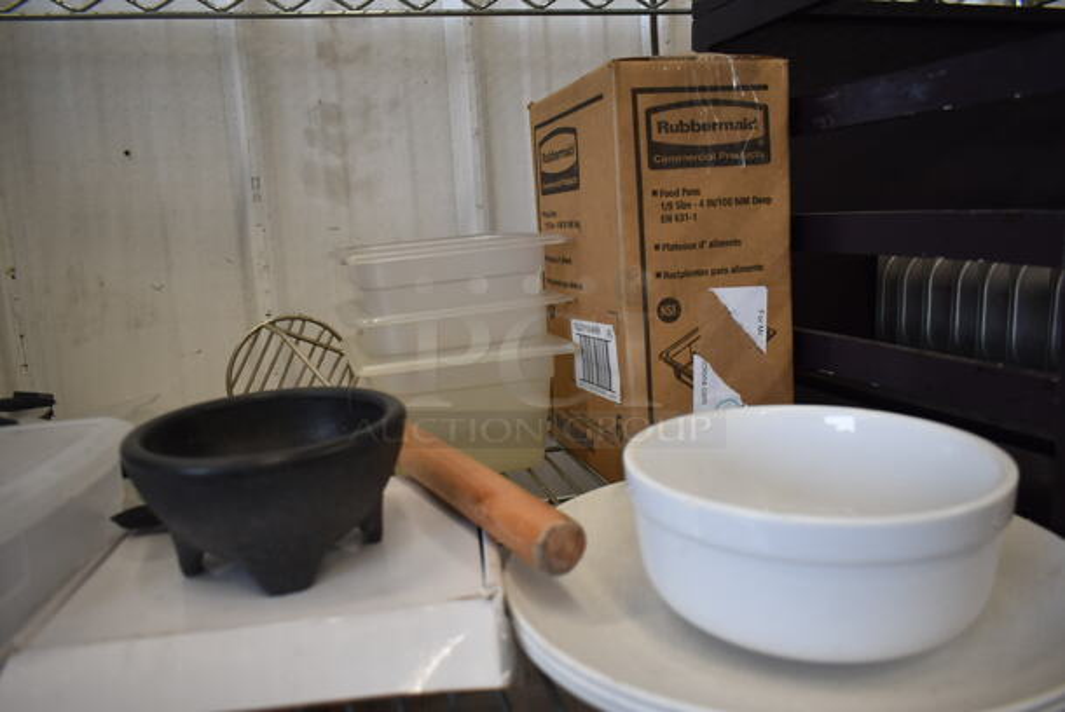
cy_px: 356
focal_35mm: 27
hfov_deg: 67.3
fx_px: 799
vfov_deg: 48.0
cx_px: 532
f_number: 3.5
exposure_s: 1/250
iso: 560
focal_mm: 18
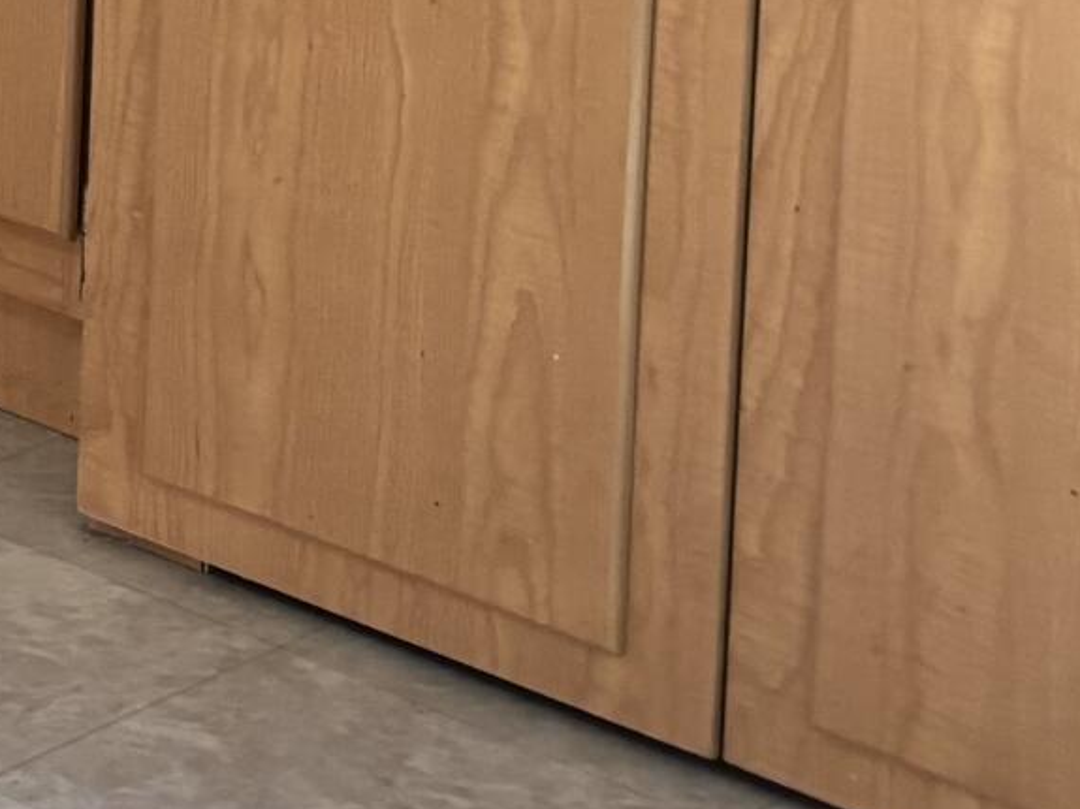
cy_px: -905
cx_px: -954
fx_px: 4241
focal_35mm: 136
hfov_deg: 12.9
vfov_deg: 10.0
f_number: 1.6
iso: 250
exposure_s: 1/60
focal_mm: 5.96
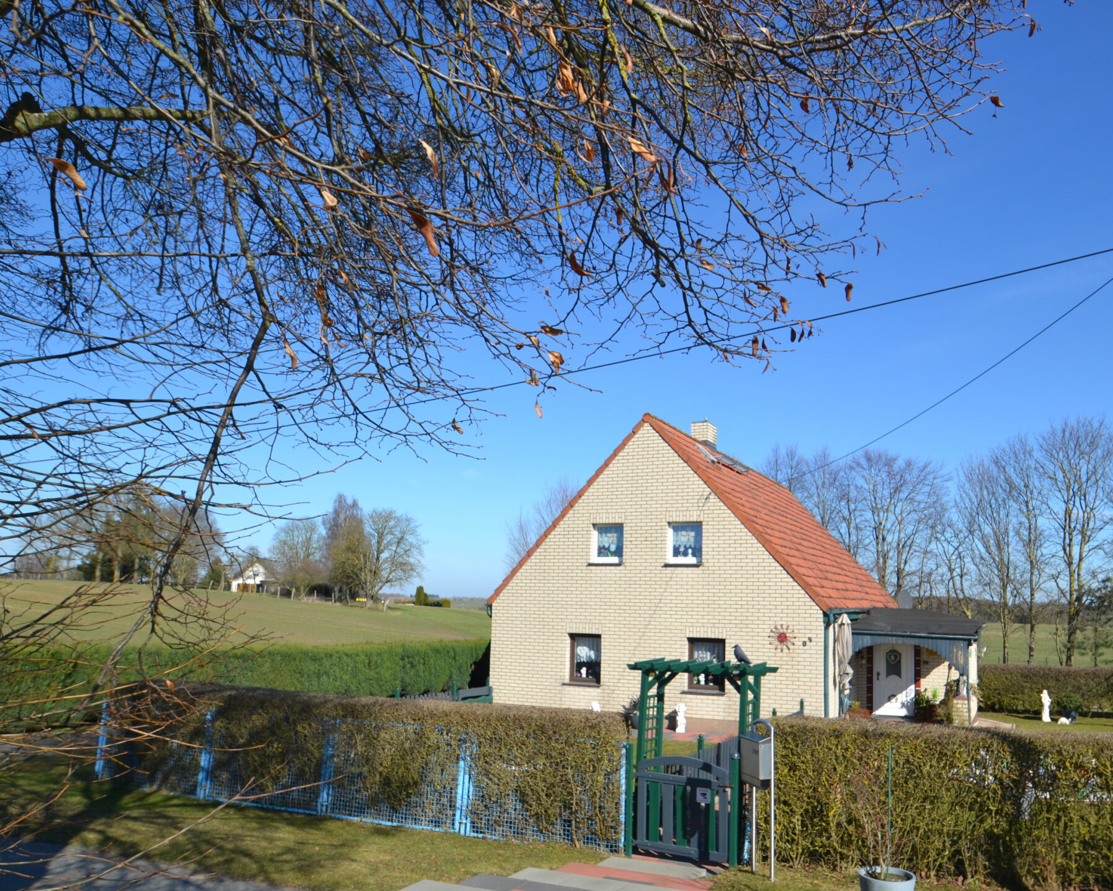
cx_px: 692
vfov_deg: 58.6
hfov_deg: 69.2
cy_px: 493
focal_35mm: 24
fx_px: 791
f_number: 8
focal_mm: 12
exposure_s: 1/250
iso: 100
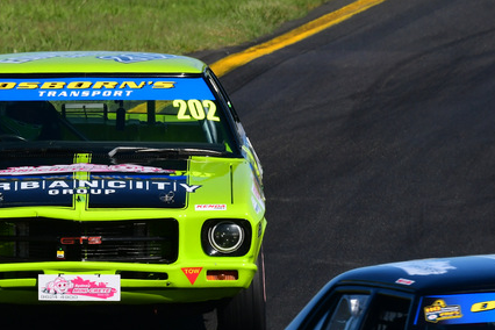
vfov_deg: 1.2
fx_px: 16265
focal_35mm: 1183
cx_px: 113
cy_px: 114
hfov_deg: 1.7
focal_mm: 420
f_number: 13
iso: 400
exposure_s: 1/640
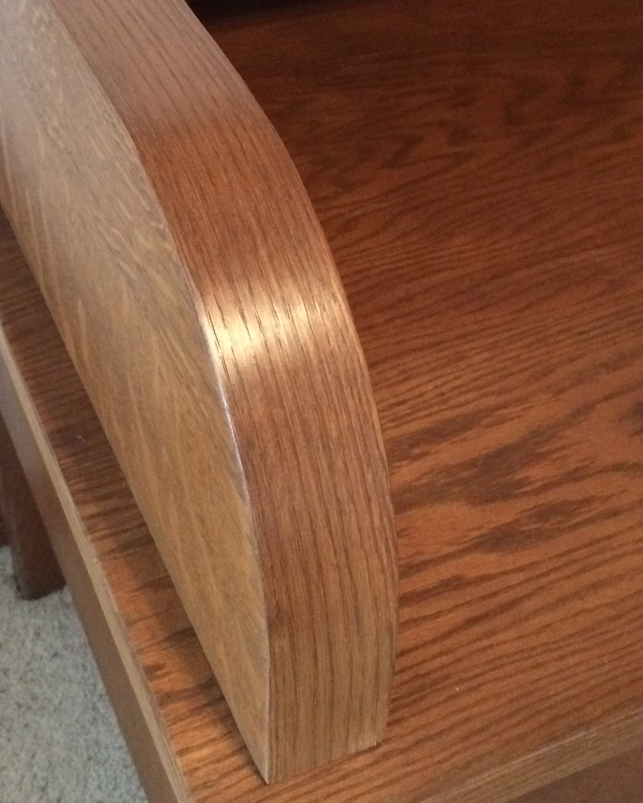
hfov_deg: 28.6
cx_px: 311
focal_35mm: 53
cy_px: 314
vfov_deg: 35.2
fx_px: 1260
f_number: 2.2
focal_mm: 4.15
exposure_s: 1/15
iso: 400
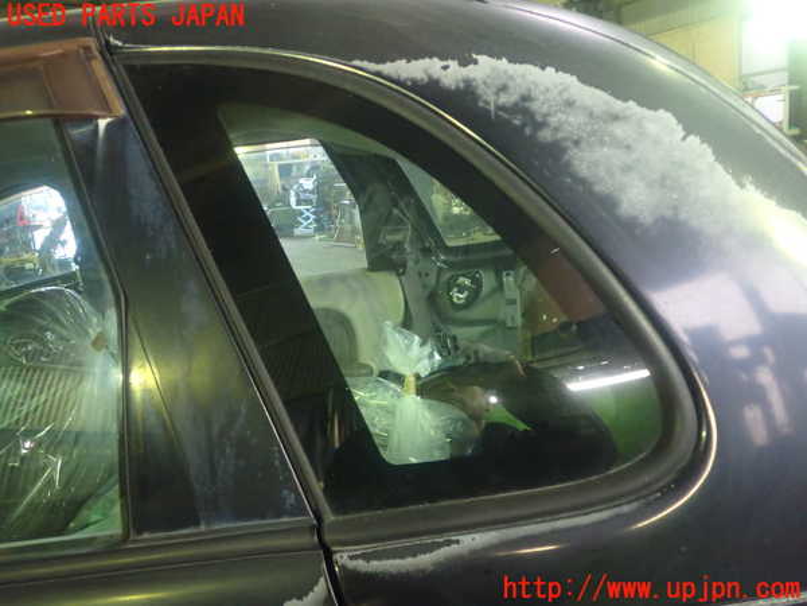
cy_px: 303
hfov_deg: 60.0
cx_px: 404
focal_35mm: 30
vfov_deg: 46.8
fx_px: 699
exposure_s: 1/30
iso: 800
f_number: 2.3
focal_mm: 5.4
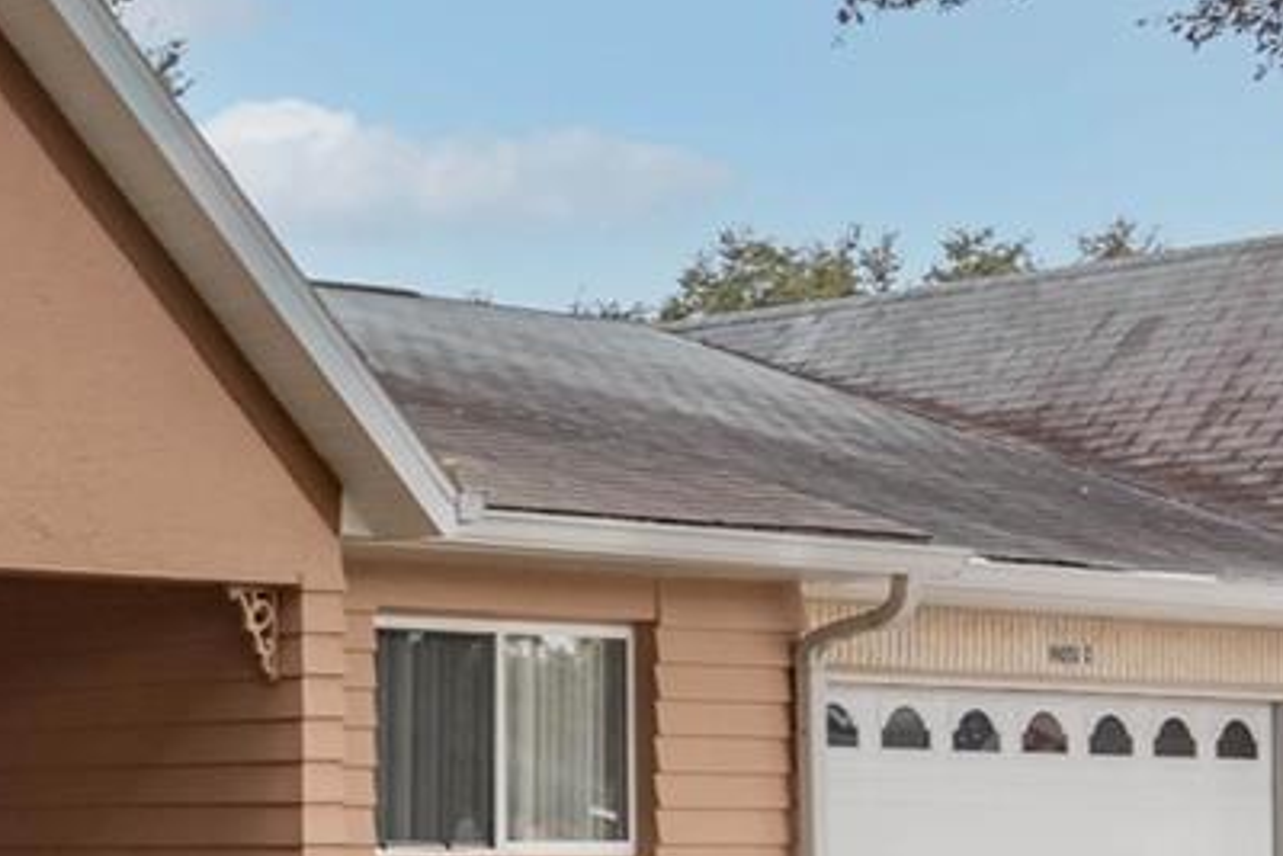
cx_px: -1196
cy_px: 930
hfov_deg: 17.8
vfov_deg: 15.8
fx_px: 2995
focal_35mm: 84
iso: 100
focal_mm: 14
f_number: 9
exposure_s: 1/60
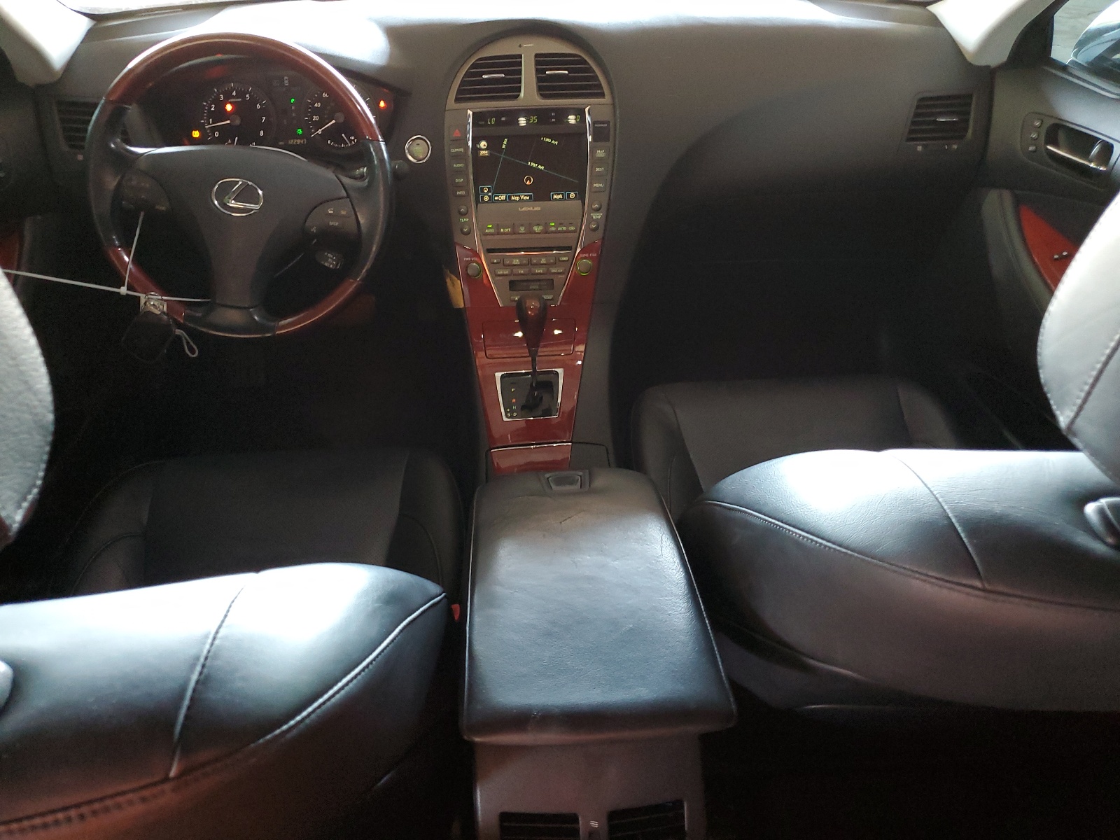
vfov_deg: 53.1
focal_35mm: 26
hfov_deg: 67.3
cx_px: 560
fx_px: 841
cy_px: 420
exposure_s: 1/30
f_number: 1.5
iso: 290
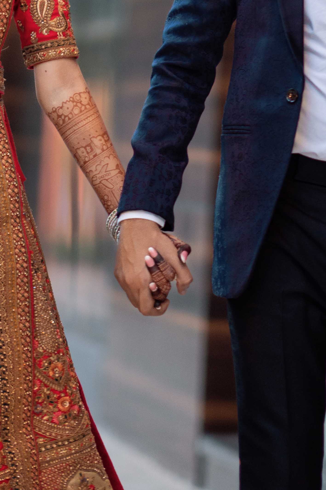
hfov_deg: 4.9
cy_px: -269
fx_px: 3790
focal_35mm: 279
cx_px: 92
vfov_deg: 7.3
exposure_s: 1/250
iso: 800
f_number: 1.4
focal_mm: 85
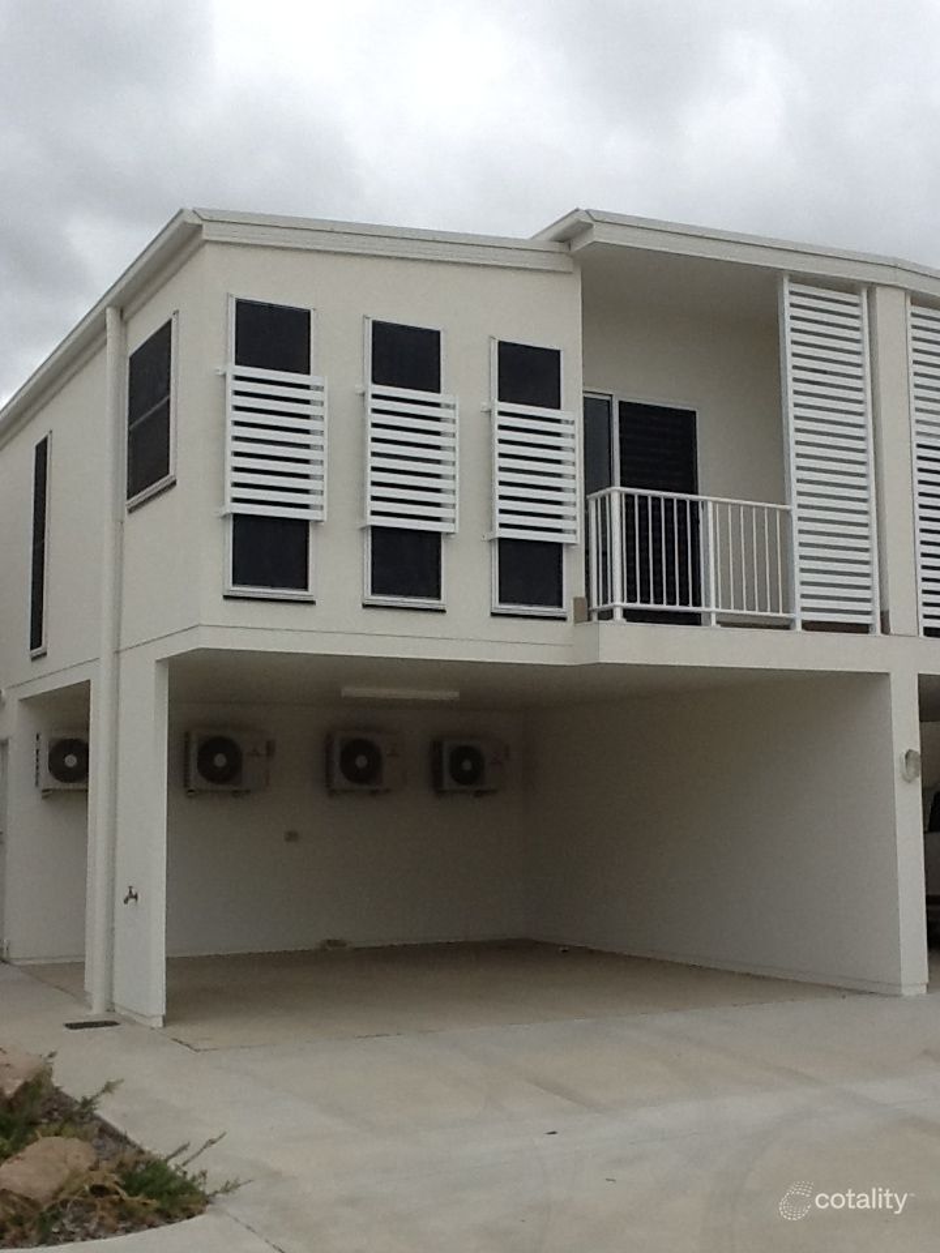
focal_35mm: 44
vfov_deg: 42.9
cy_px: 626
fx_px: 1593
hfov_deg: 32.9
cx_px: 470
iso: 40
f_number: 2.4
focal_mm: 2.03
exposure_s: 1/1486
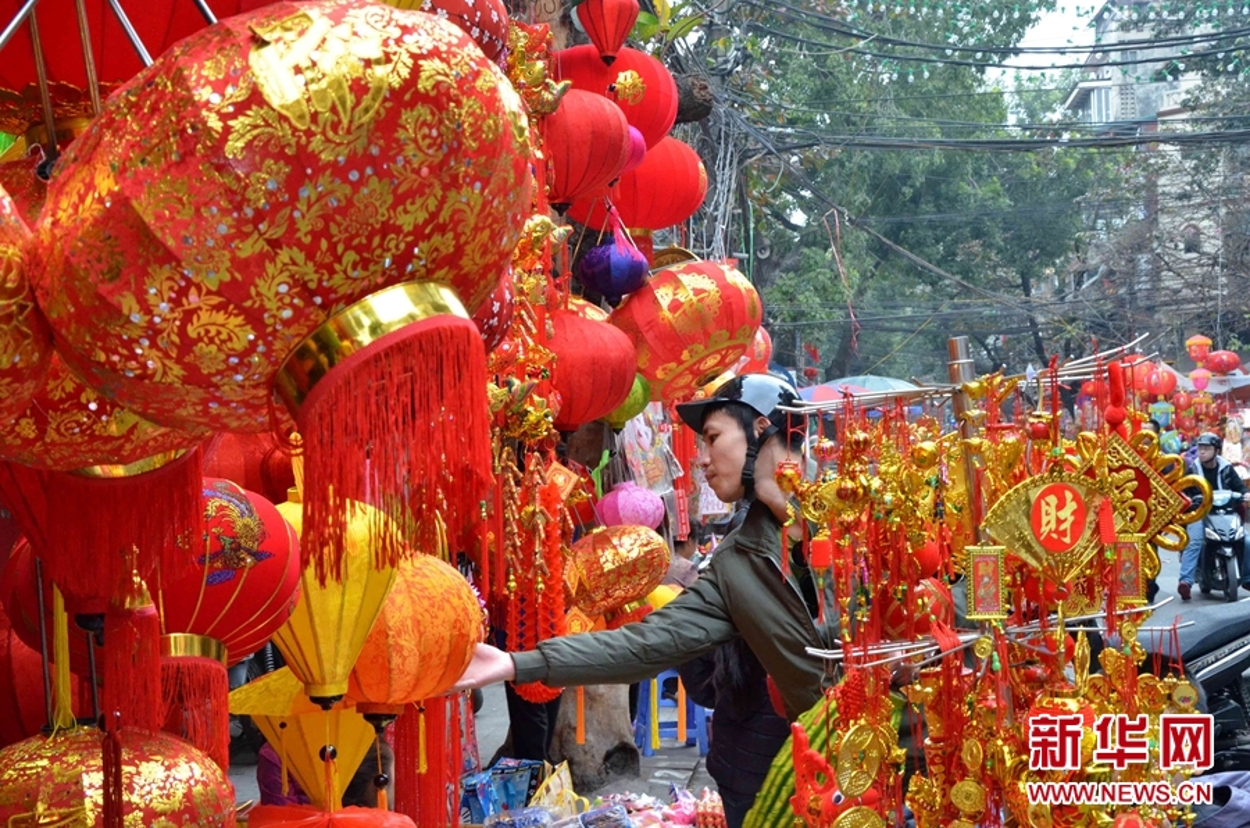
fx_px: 1559
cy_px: 414
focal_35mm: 45
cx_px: 625
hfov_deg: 43.7
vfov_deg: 29.7
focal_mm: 30
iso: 2500
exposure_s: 1/60
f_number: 10
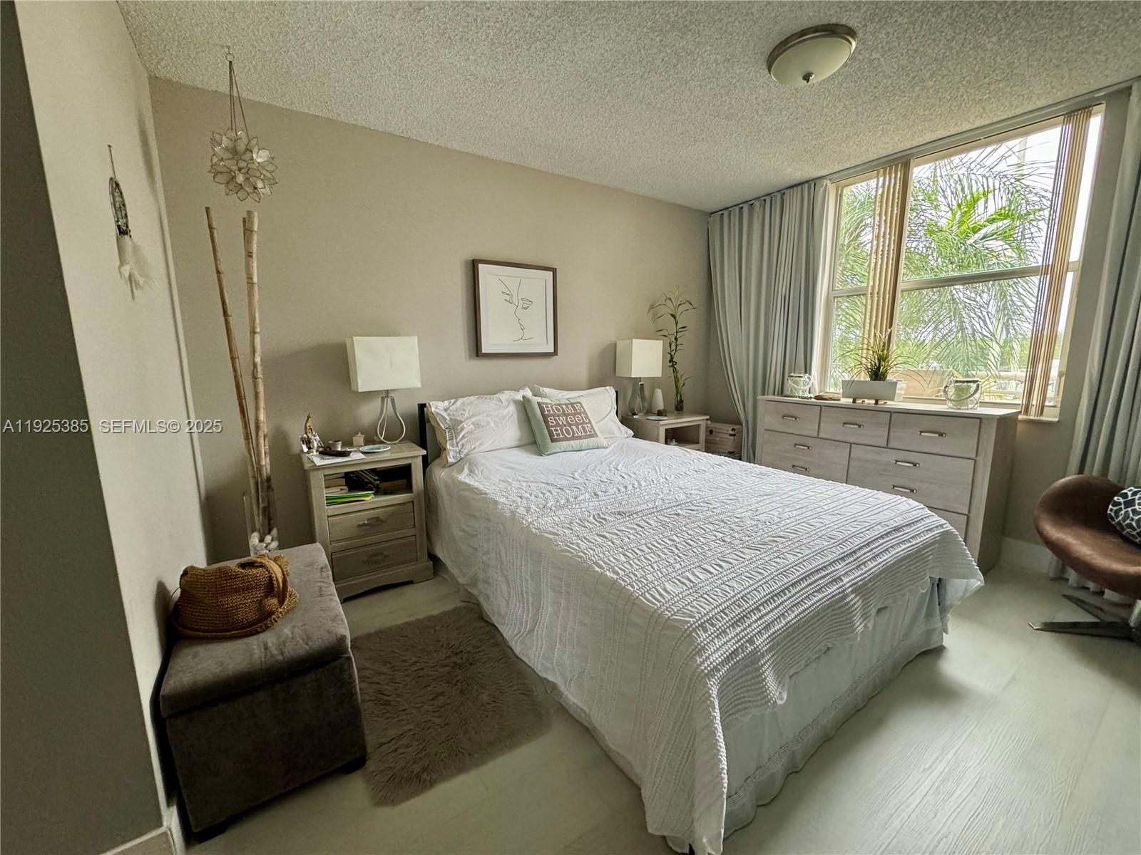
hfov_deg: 102.1
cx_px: 570
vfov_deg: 85.7
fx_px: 461
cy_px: 428
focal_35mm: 14
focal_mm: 2.22
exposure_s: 1/60
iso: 250
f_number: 2.2
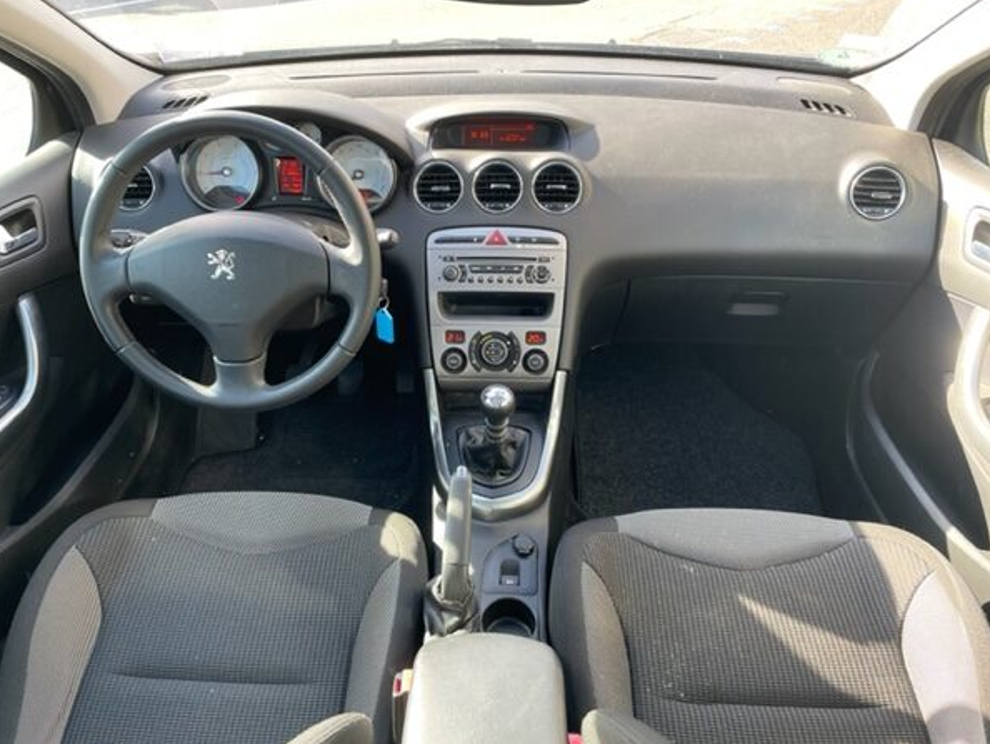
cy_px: 384
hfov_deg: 63.4
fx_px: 801
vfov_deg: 49.8
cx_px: 472
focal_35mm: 28
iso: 64
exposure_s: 1/121
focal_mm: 4.2
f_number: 1.6
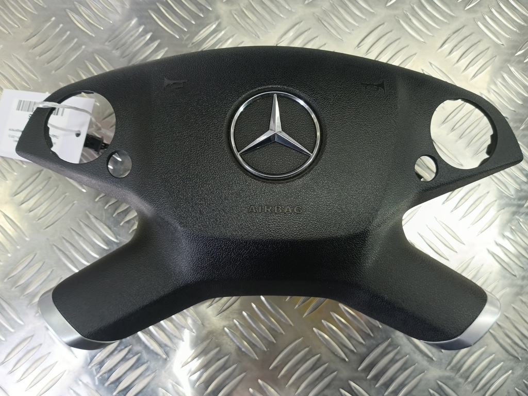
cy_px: 198
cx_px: 264
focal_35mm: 23
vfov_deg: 58.9
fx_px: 351
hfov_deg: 73.9
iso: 183
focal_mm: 4.11
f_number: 1.6
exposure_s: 1/50
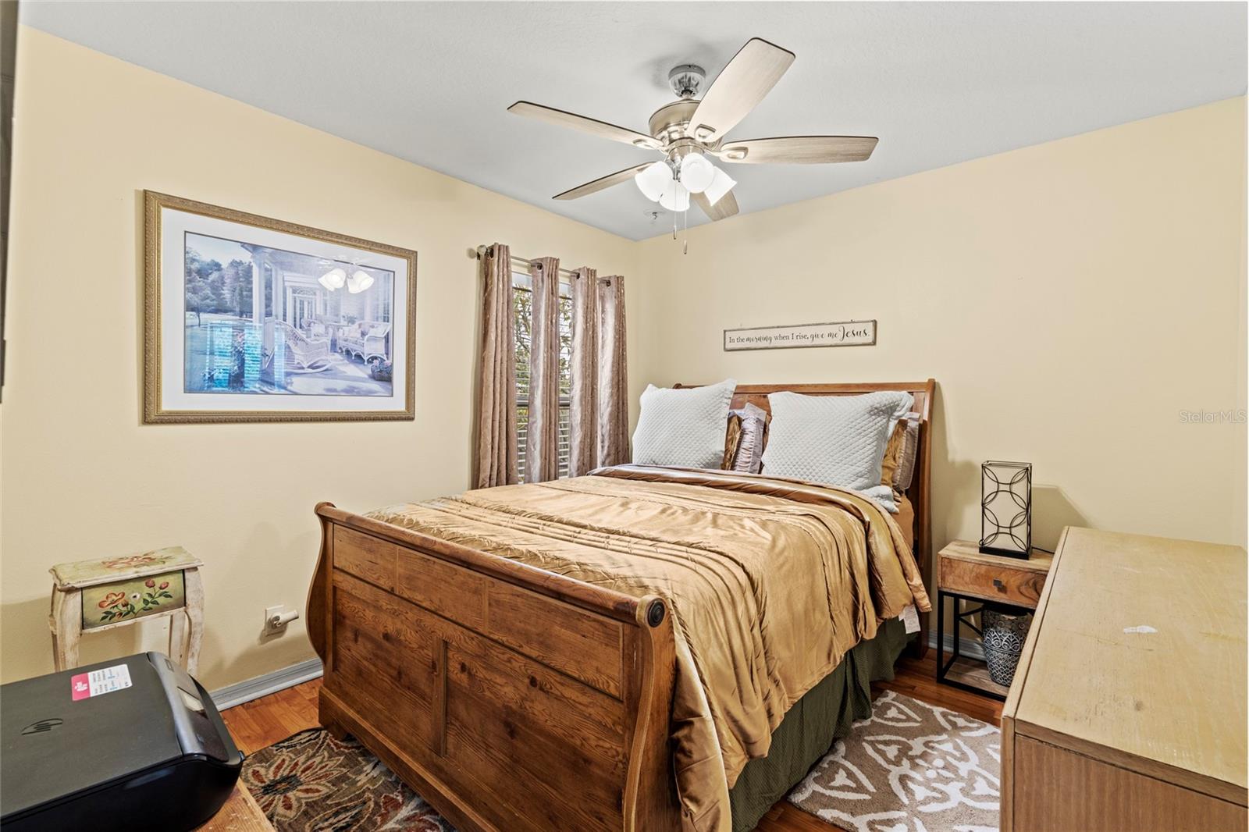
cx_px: 624
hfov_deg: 96.7
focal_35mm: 16
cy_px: 416
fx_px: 555
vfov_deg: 73.7
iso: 400
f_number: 9
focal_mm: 16
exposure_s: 2
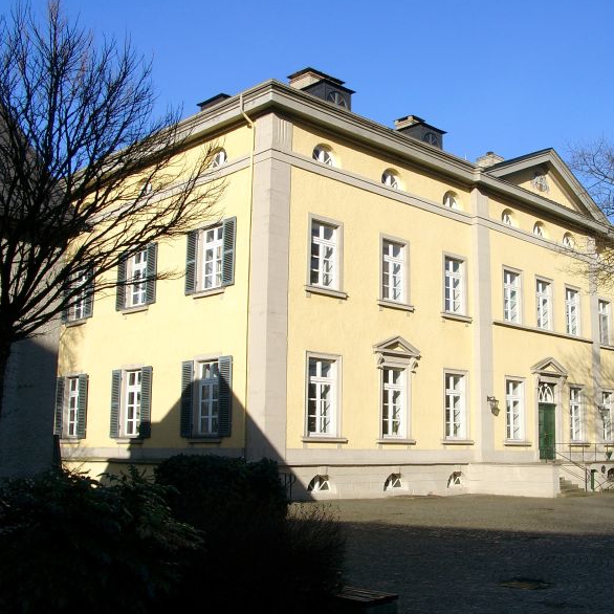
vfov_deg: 40.9
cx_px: 403
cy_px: 309
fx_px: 823
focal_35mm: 41
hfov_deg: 40.5
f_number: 4
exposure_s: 1/749
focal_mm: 7.13
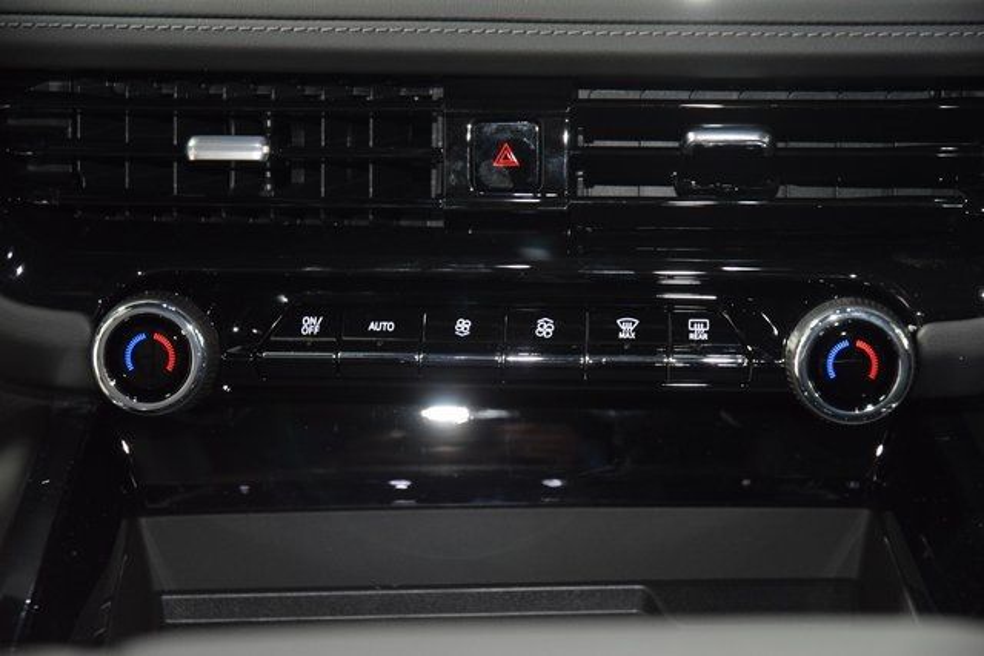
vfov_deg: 13.0
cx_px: 492
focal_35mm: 105
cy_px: 328
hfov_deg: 19.5
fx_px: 2870
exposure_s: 1/20
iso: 2200
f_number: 4.5
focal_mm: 70
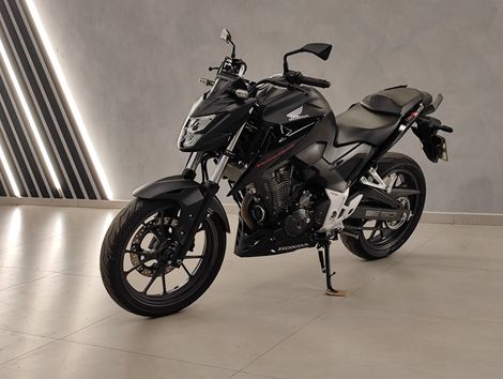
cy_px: 190
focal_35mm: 24
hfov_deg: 71.5
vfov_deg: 56.9
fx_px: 349
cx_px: 252
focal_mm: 5.89
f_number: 1.89
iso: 239
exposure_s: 1/60
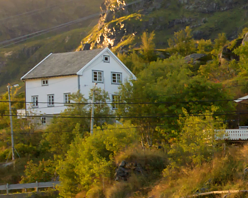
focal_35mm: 189
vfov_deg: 8.2
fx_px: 1387
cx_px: 738
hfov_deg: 8.6
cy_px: 134
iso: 640
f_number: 11
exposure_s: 1/125
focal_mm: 29
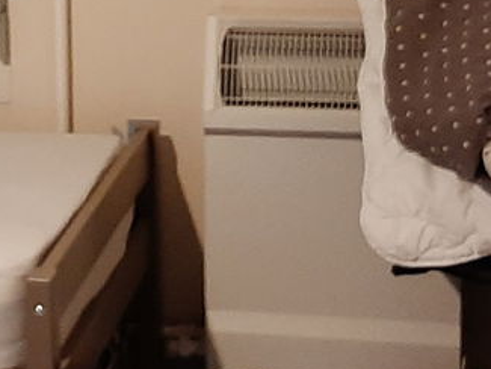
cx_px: 56
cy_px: 2
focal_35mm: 128
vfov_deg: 11.5
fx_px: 1816
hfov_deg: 15.2
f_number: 1.7
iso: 200
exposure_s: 1/25
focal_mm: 3.93
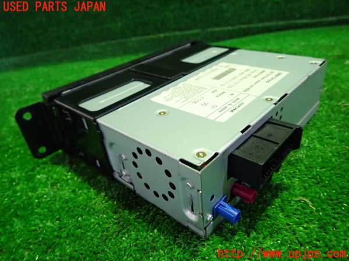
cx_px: 174
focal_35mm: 25
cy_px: 130
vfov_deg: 54.9
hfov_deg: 69.4
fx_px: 252
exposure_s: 1/30
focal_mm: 4.5
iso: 400
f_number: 2
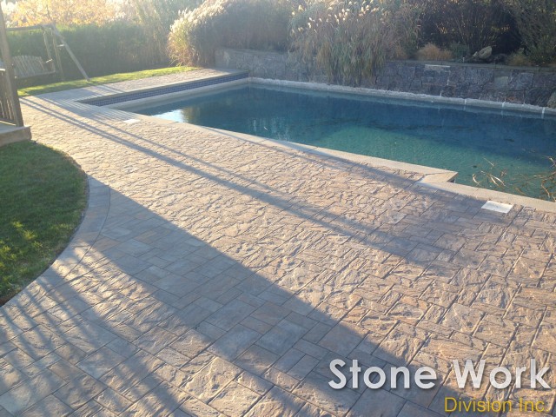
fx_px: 530
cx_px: 278
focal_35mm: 33
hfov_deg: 55.4
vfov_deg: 42.9
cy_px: 208
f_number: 2.4
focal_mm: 4.13
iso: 50
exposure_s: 1/200
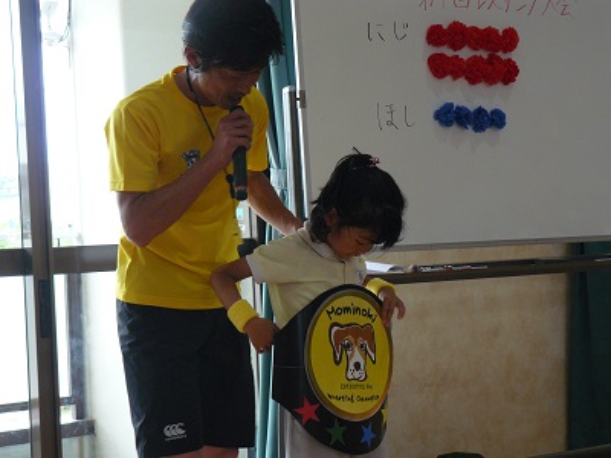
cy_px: 229
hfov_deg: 24.4
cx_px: 306
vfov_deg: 18.4
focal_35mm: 80
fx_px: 1412
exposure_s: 1/100
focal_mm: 13.4
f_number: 3.2
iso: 200
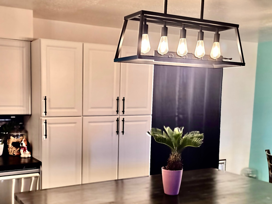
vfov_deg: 34.0
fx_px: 330
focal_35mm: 42
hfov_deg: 44.1
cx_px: 90
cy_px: 136
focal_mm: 6.3
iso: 125
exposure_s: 1/120
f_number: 1.7
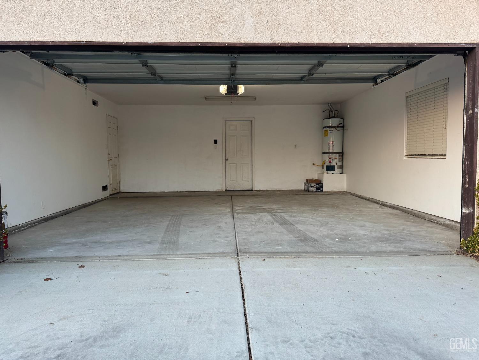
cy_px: 180
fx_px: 332
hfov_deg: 71.6
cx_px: 240
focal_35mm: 24
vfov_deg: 56.8
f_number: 1.78
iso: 125
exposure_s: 1/120
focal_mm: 6.76
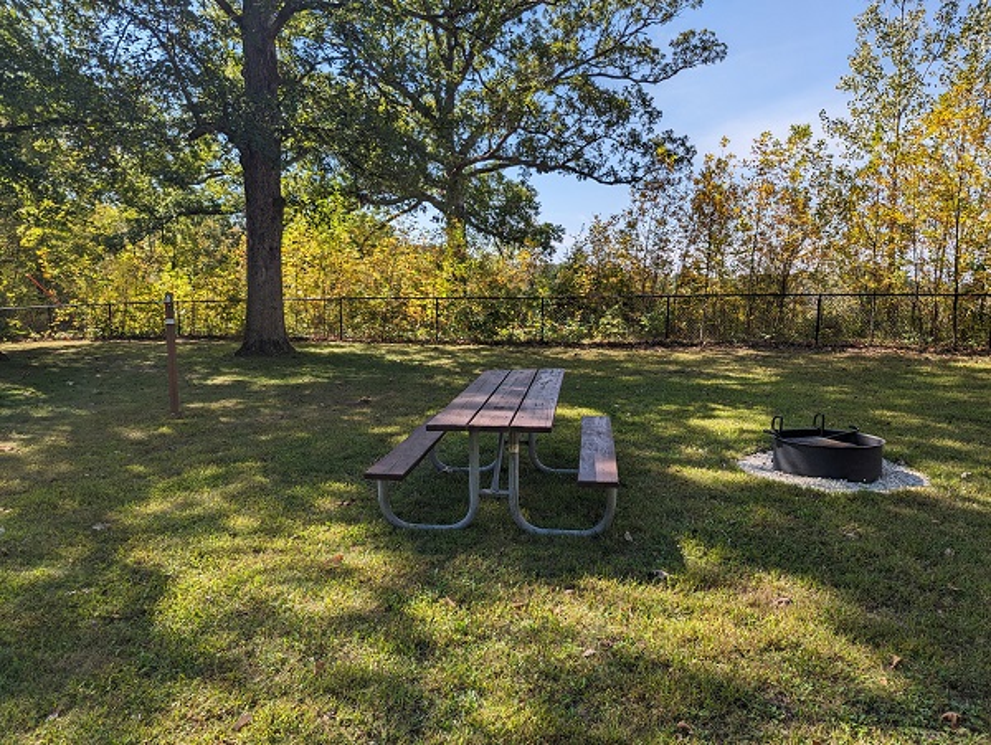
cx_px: 496
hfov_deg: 71.6
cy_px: 372
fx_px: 688
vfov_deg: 56.9
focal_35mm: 24
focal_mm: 6.81
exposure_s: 1/1770
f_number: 1.85
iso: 48
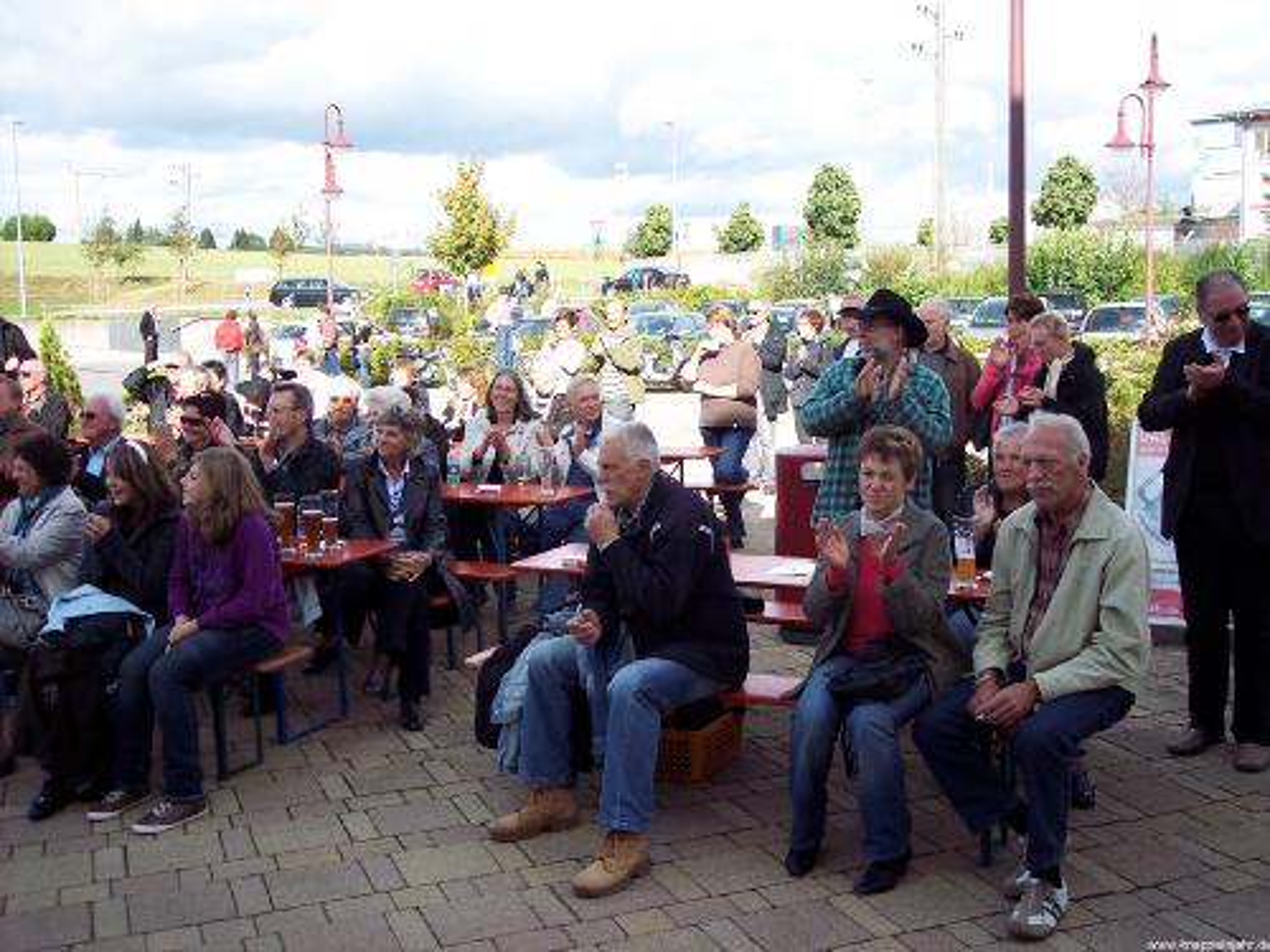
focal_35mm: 39
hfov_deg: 47.9
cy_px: 476
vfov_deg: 36.8
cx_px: 635
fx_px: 1431
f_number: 3.4
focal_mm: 8
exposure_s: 1/350
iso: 100
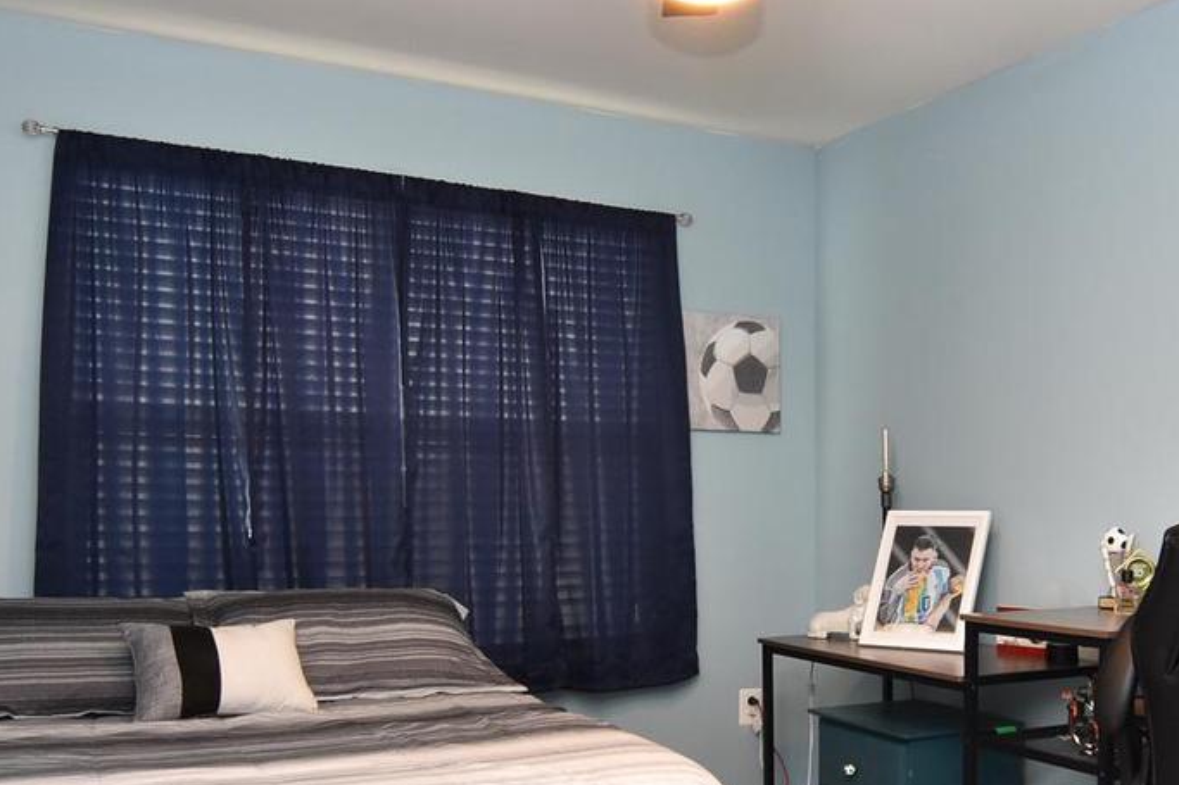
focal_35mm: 38
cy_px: 523
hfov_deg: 50.2
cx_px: 739
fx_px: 1244
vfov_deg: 34.7
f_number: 6.3
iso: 800
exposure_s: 1/40
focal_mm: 12
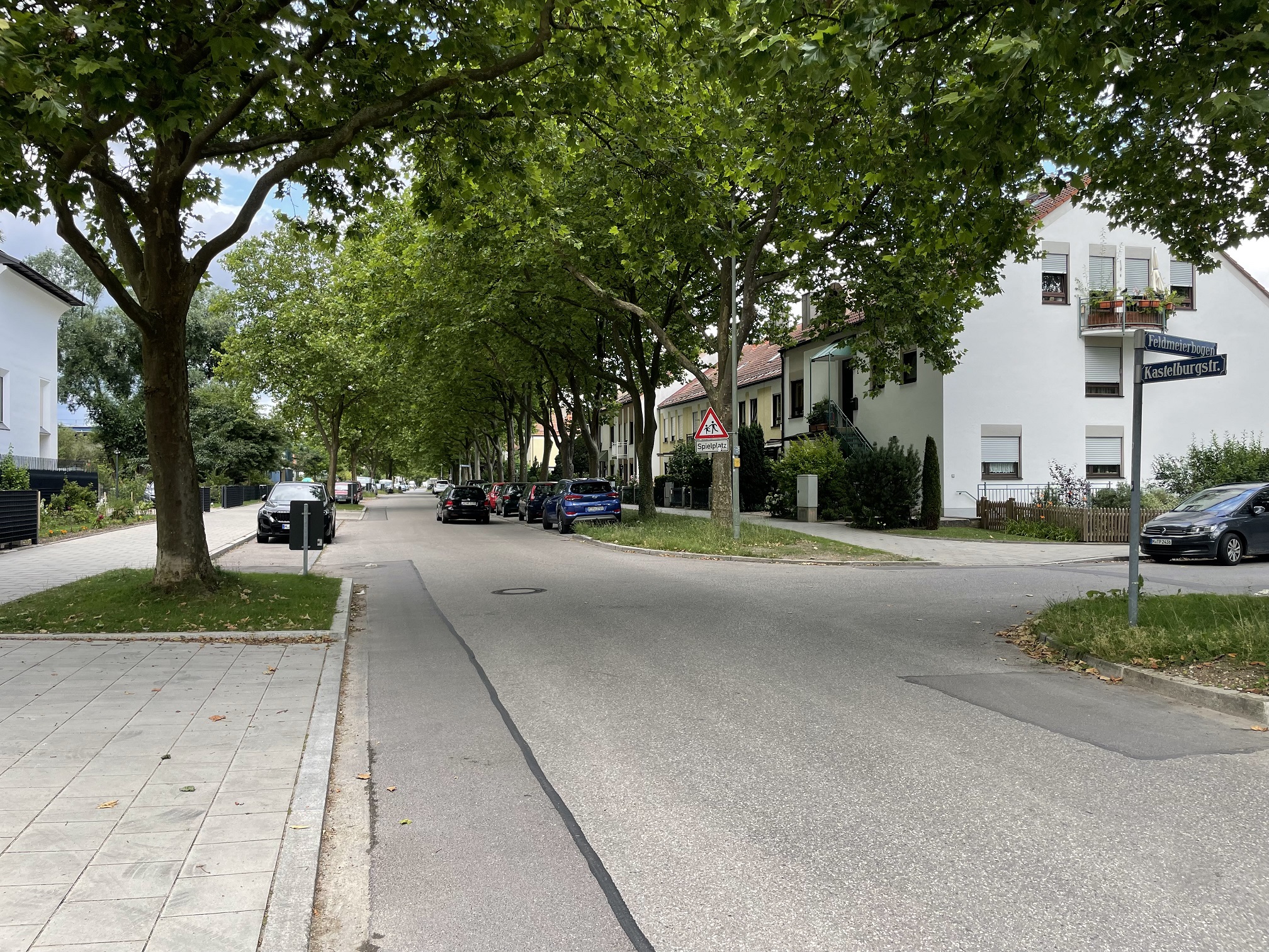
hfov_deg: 67.3
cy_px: 476
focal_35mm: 26
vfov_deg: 53.1
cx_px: 634
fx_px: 953
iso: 32
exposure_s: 1/424
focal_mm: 4.2
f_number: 1.6
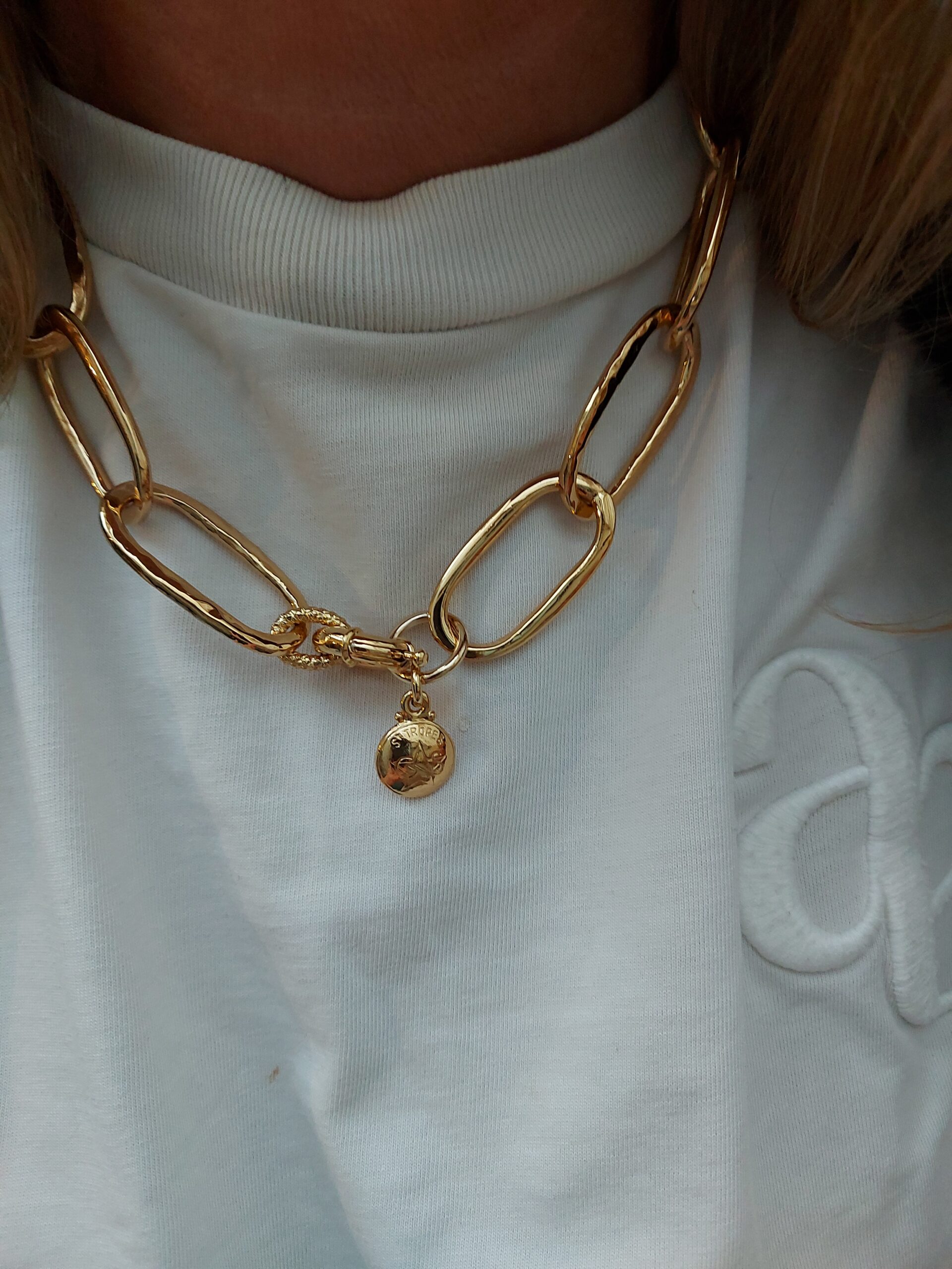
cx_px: 476
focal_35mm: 24
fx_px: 880
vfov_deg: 71.6
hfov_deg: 56.8
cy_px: 634
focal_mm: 5.23
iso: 250
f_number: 1.8
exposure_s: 1/33
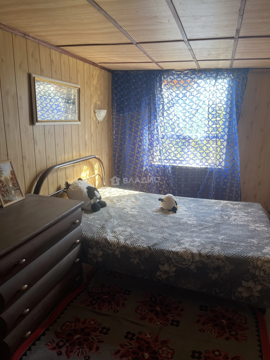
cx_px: 135
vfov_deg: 67.3
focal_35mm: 26
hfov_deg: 53.1
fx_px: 270
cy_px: 180
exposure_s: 1/121
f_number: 1.6
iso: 125
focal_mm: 5.1
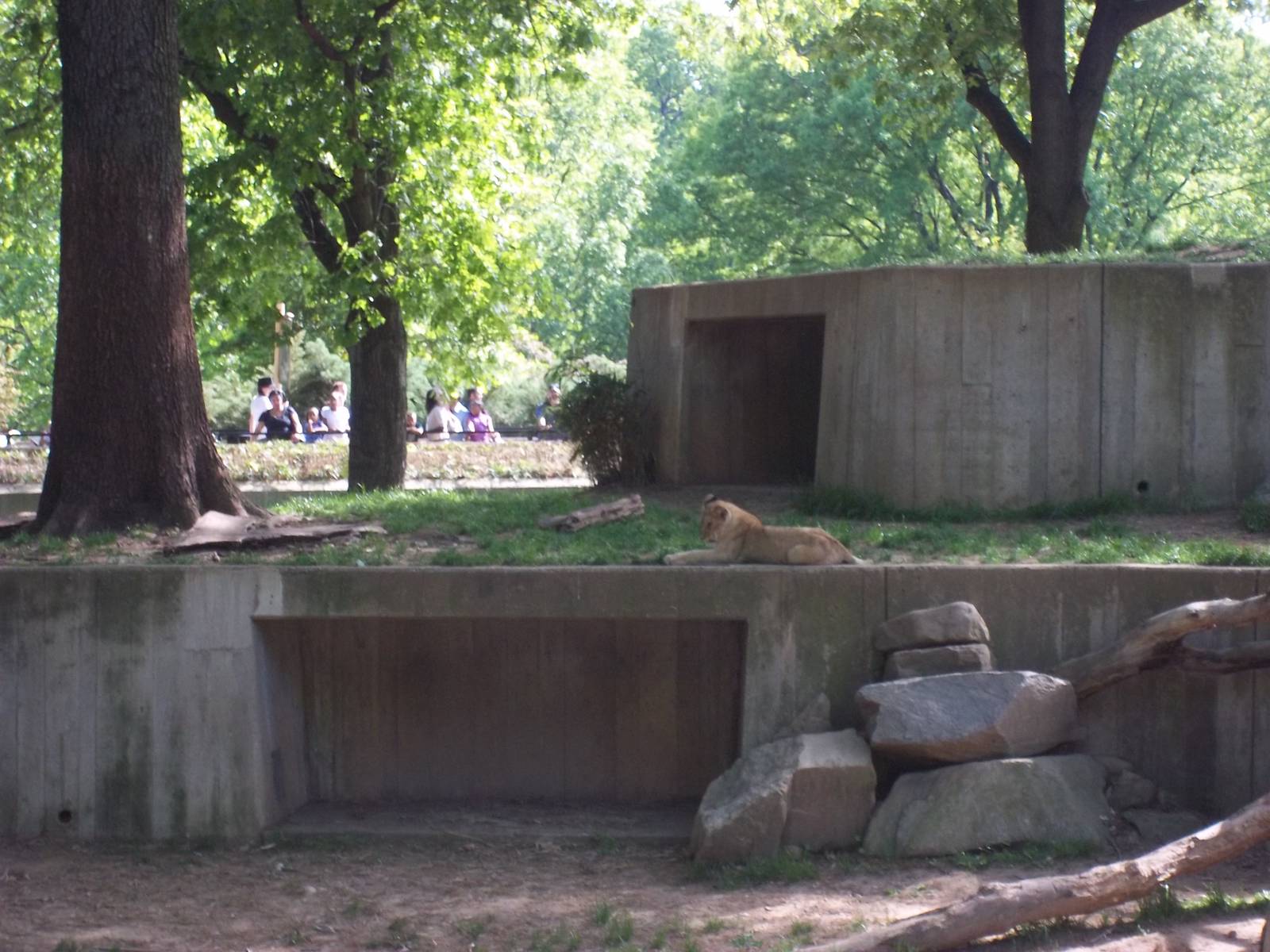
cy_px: 476
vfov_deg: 13.7
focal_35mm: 108
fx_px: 3962
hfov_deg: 18.2
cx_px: 635
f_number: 5.6
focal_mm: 19.5
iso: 160
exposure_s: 1/60
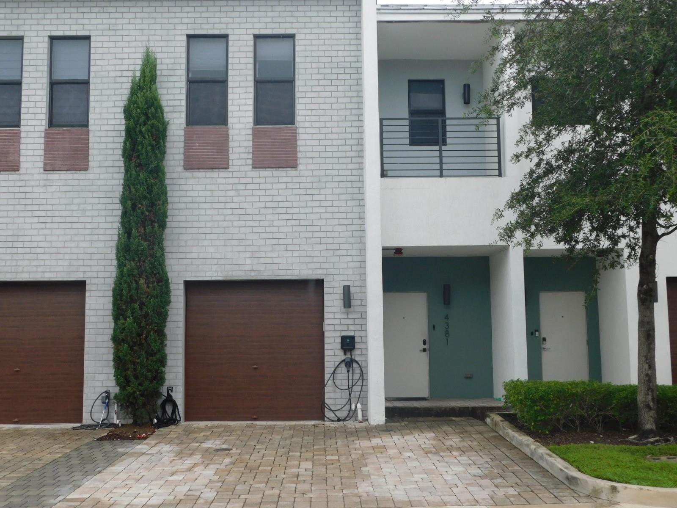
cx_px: 338
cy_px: 254
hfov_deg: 46.8
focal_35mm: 40
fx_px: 782
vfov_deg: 36.0
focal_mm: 7.1
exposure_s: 1/800
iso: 125
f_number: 3.6
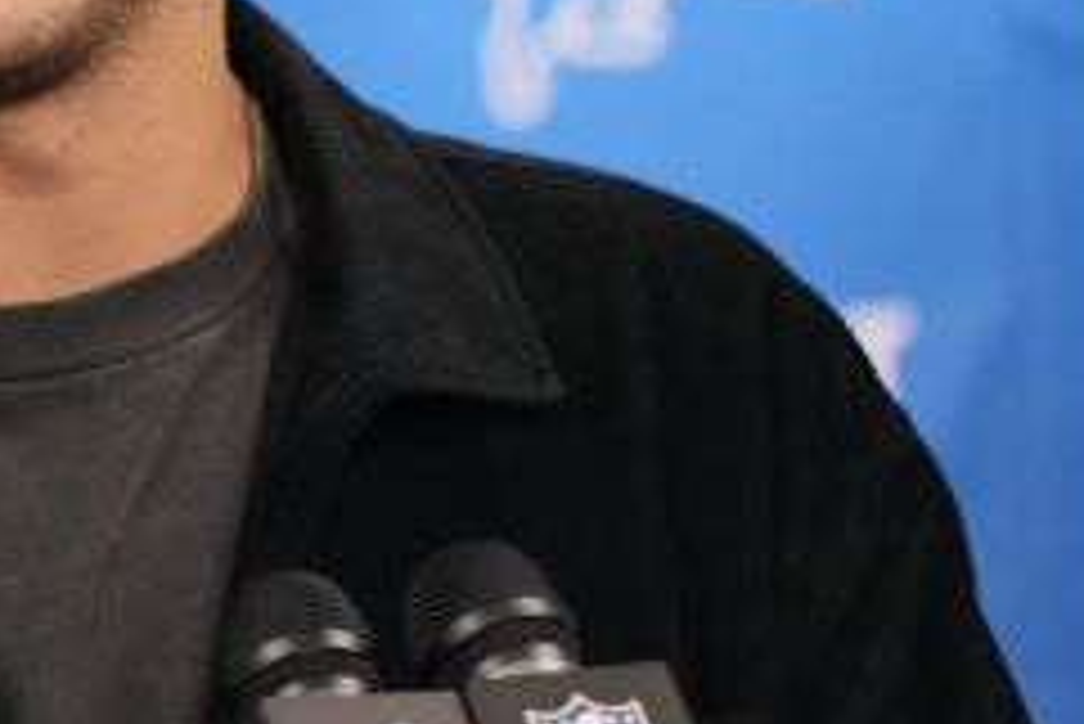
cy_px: 97
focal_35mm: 664
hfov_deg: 3.1
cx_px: -234
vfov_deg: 2.1
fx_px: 20005
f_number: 2.8
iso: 3200
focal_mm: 200
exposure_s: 1/640
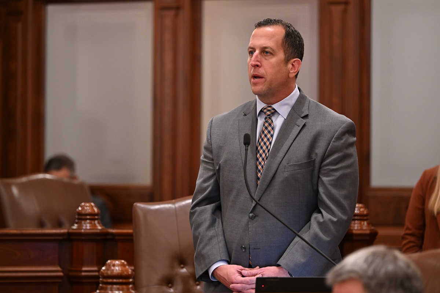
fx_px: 1833
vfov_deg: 9.1
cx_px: 220
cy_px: 146
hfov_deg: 13.7
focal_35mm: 150
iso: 3200
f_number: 2.8
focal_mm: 150
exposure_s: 1/160
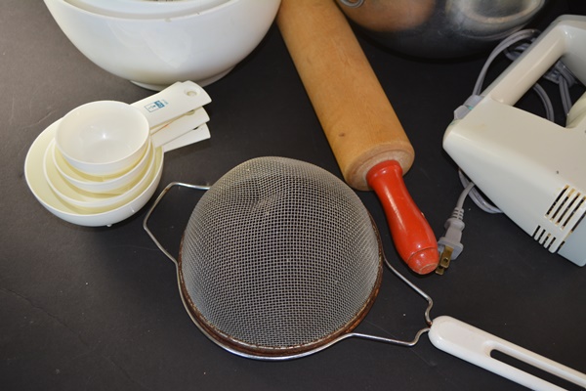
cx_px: 293
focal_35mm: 44
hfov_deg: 45.0
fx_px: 708
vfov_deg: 30.8
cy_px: 196
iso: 320
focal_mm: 29
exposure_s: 1/100
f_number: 4.5
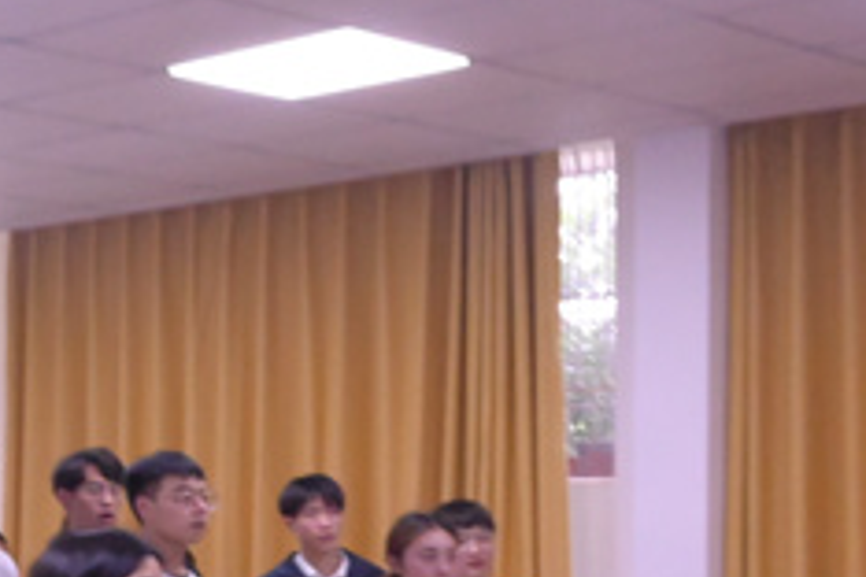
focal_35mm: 82
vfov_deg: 16.6
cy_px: 433
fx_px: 1972
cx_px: -407
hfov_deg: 21.2
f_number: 16
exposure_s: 1/60
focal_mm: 24
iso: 9000
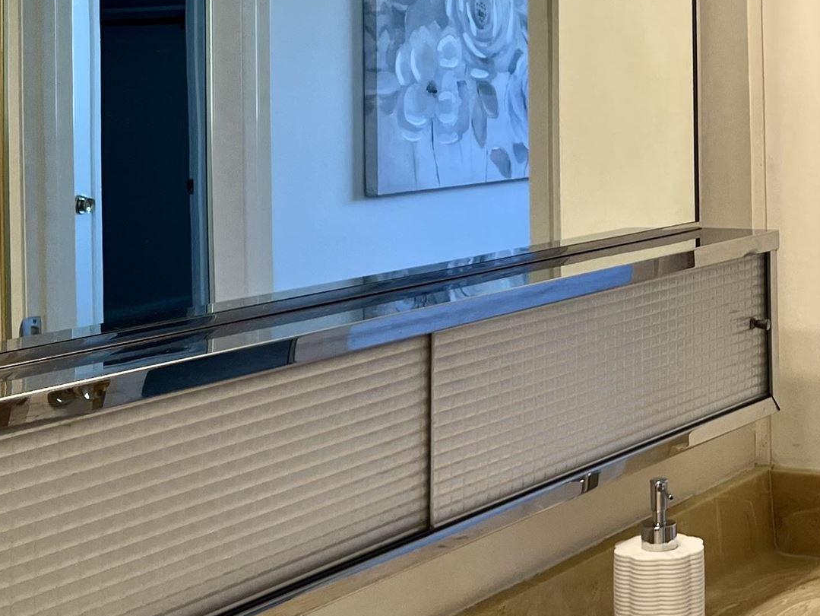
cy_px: -36
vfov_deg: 19.2
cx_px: 792
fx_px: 1754
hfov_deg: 25.2
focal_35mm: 74
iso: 50
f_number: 1.6
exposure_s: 1/148
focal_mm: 5.1
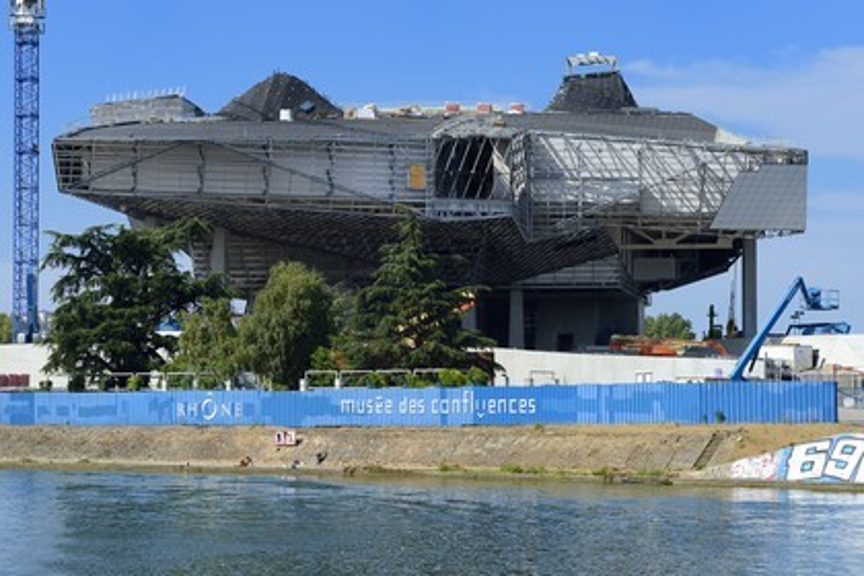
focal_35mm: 95
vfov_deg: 14.4
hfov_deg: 21.5
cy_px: 288
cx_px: 432
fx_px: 2280
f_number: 11
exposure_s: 1/320
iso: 200
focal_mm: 95
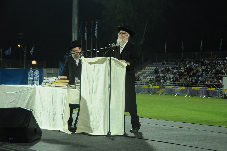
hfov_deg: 28.1
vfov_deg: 18.9
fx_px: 453
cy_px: 76
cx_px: 114
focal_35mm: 72
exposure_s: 1/100
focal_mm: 48
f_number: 5
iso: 800
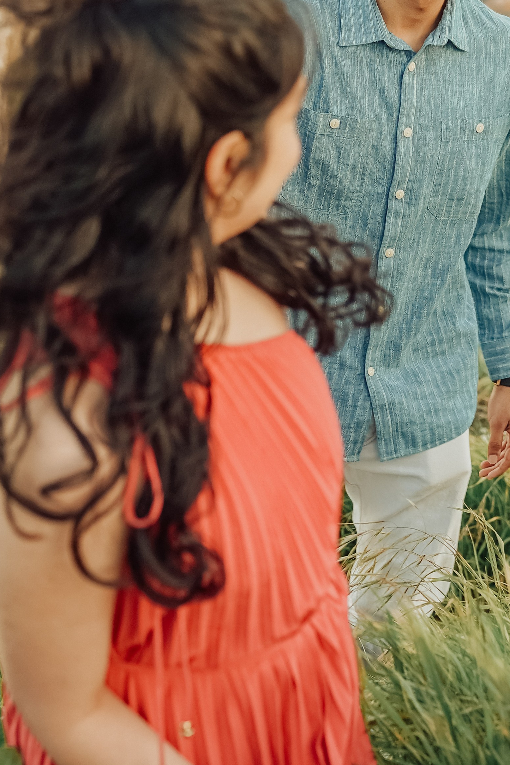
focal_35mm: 62
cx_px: 361
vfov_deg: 31.7
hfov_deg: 21.8
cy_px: 180
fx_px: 1318
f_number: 2.2
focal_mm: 35
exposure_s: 1/160
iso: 100
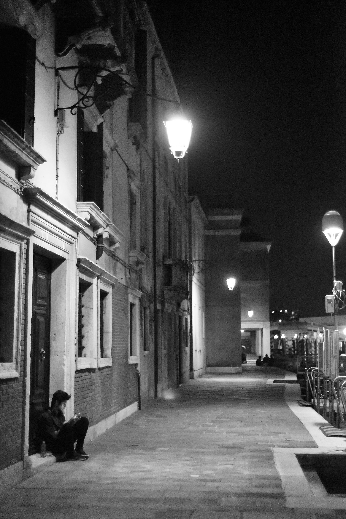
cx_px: 173
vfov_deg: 39.6
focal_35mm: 50
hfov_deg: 27.0
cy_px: 260
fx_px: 720
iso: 12800
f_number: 1.8
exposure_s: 1/200
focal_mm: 50
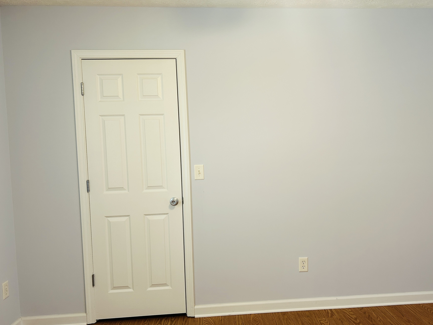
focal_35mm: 30
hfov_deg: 59.7
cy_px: 167
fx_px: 375
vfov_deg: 46.8
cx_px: 247
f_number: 1.5
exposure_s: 1/60
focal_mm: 5.7
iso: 80
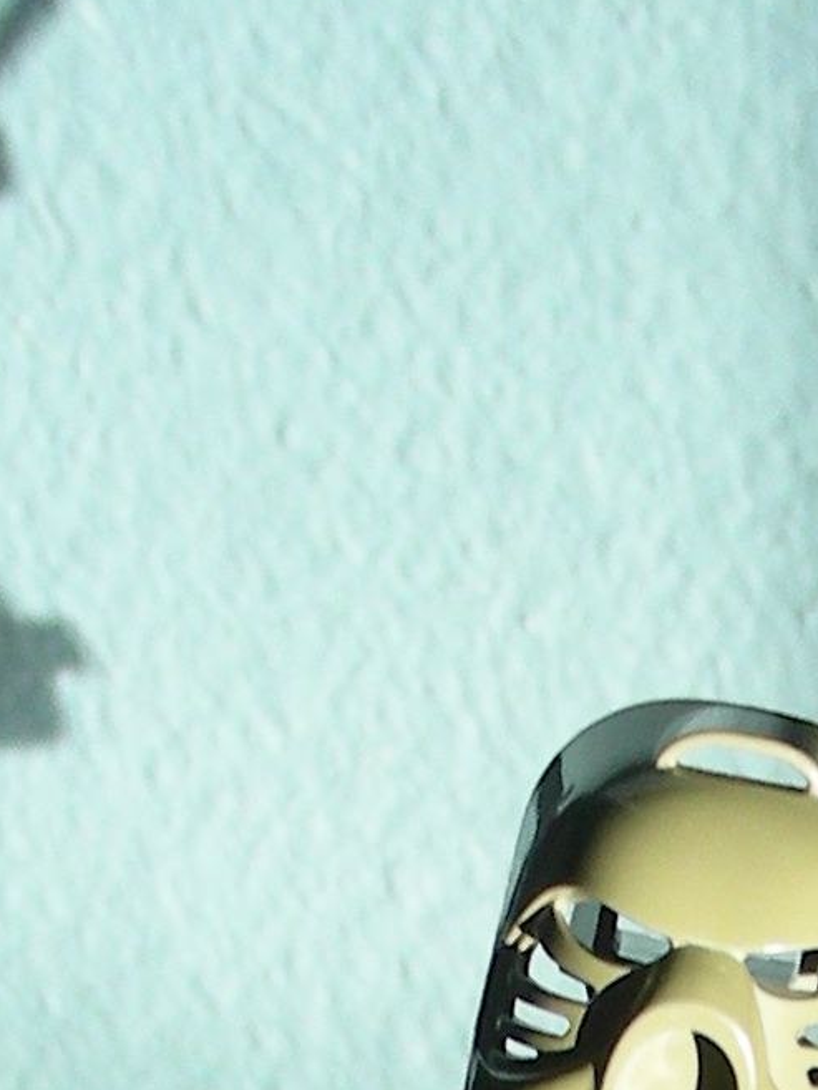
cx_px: 818
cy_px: 2130
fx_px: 8504
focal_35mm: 270
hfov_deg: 5.5
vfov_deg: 7.1
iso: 50
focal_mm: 10.5
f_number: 4
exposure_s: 1/97.7
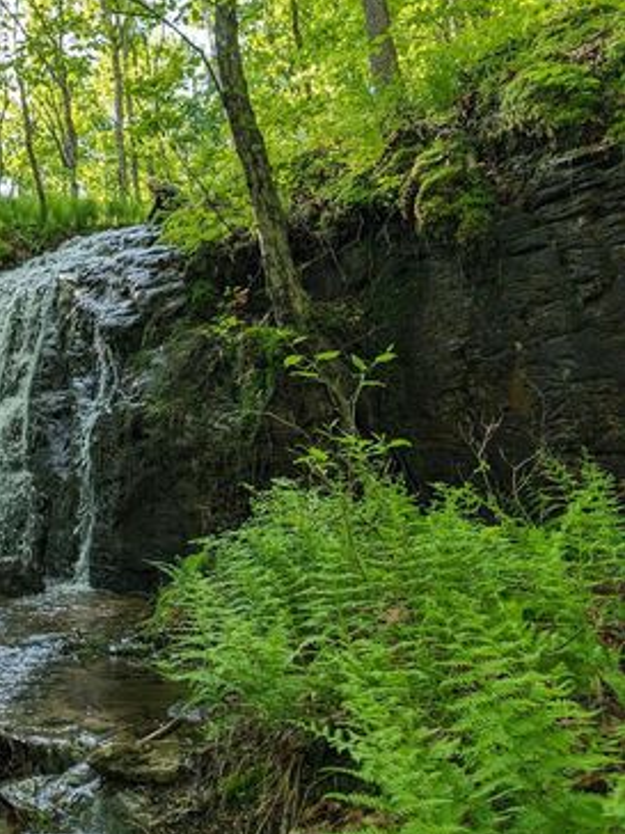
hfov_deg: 39.6
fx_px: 794
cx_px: 55
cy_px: 415
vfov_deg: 55.4
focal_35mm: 33
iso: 25
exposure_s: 1/178
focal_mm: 6.9
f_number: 1.68
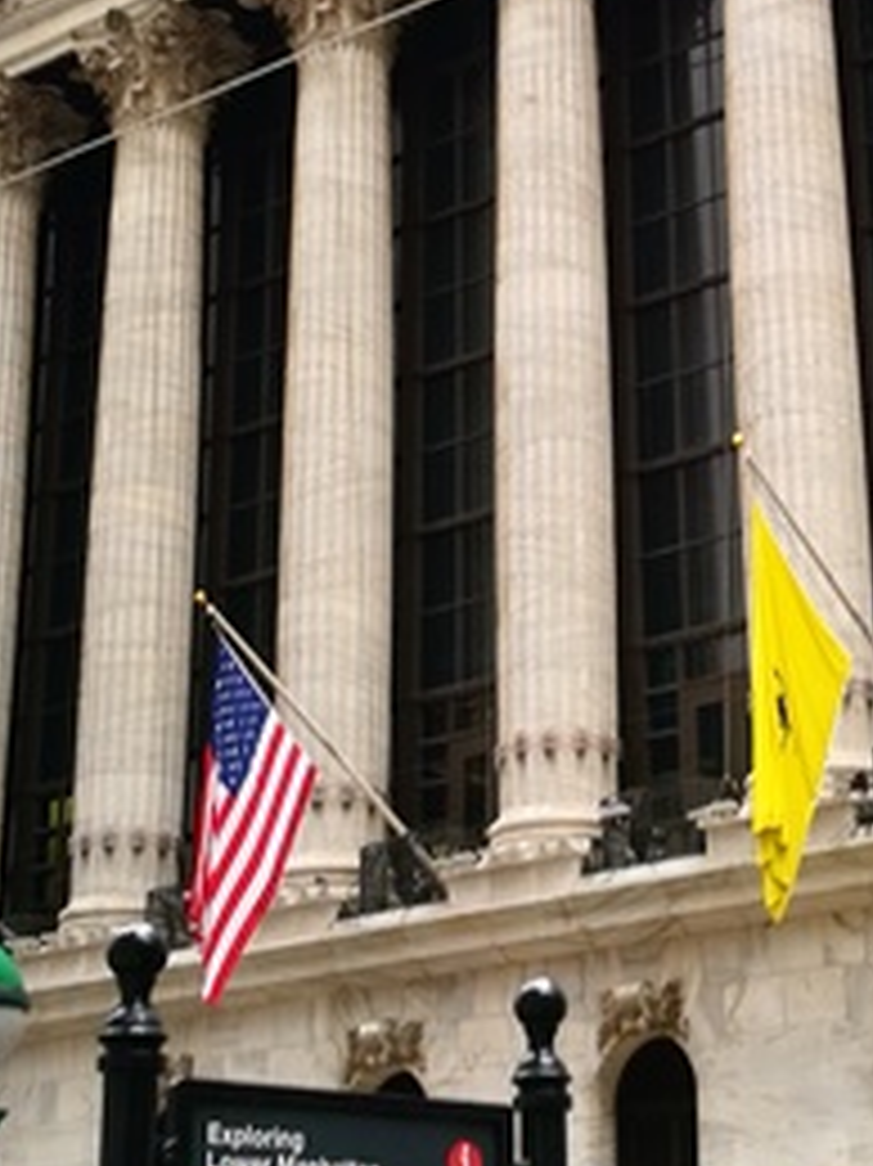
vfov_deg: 25.9
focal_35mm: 75
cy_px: 401
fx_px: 2524
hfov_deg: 19.5
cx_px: 680
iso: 80
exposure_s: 1/60
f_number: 2.2
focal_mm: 4.5
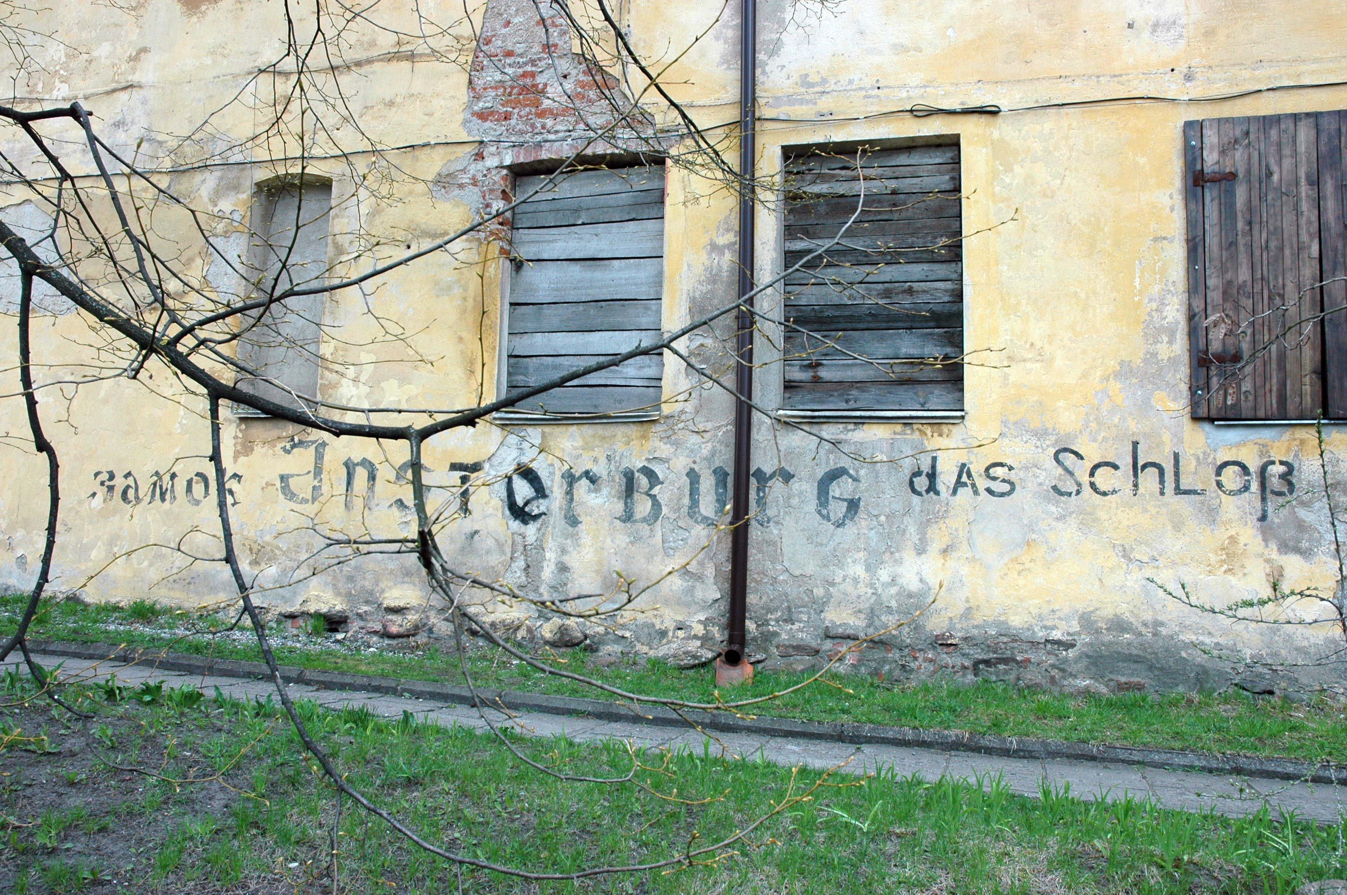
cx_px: 674
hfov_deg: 57.3
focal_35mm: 33
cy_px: 448
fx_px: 1234
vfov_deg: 39.9
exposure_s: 1/200
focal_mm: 22
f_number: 7.1
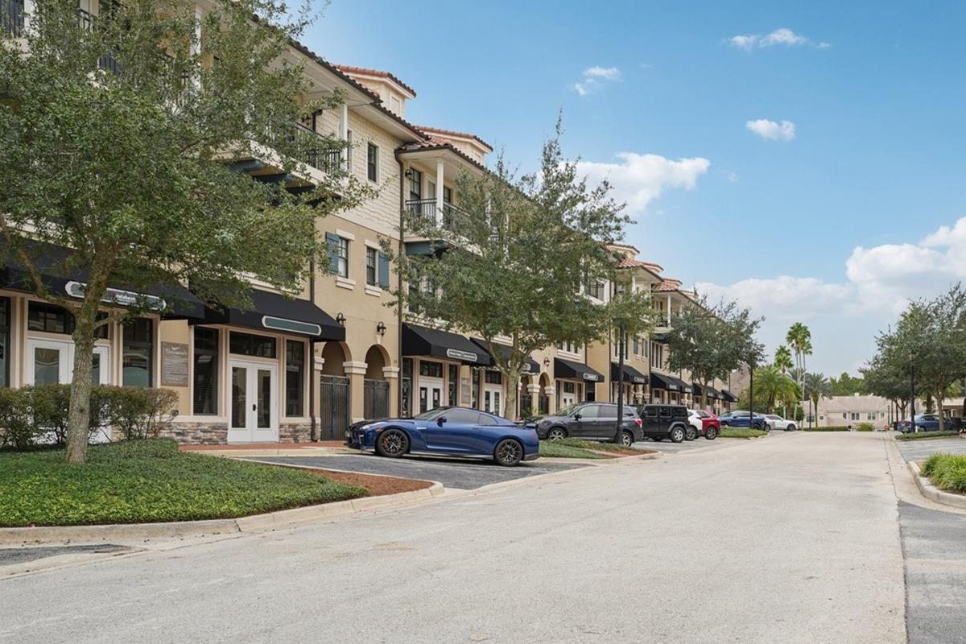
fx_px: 859
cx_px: 630
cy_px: 403
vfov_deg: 40.8
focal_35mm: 32
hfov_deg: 57.6
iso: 100
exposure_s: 1/60
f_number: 9
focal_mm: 24
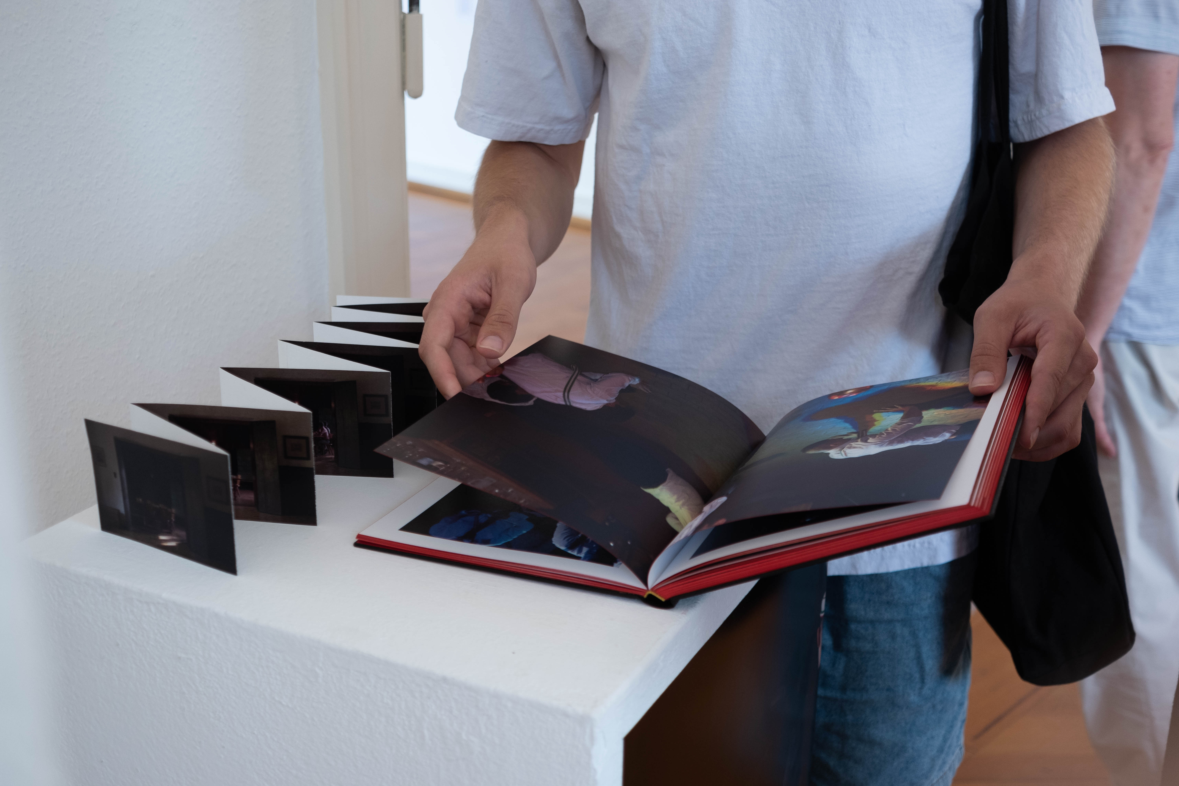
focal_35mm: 41
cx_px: 590
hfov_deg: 47.4
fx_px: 1343
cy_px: 393
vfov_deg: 32.6
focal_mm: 27
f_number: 2.8
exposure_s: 1/125
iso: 320
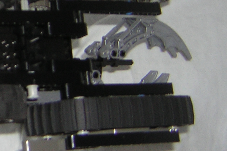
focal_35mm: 89
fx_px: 561
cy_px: 35
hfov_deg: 21.5
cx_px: -35
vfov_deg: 15.3
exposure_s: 1/60.1
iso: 50
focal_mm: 4.7
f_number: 2.6
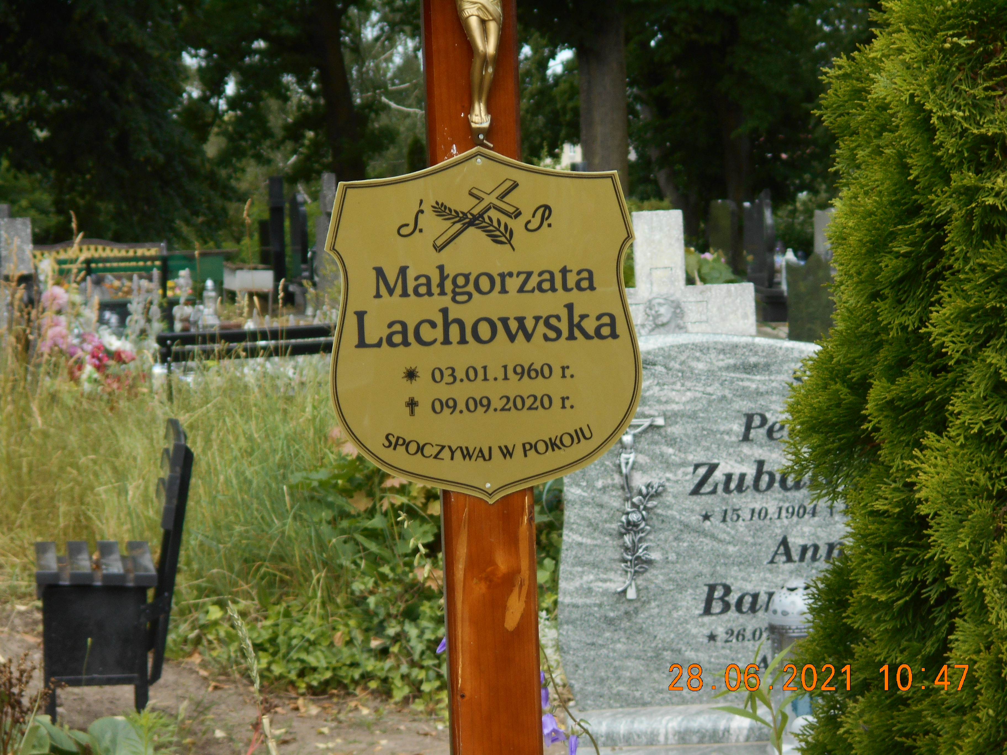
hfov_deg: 15.2
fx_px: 3782
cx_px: 504
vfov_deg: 11.4
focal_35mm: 130
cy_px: 378
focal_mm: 23
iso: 100
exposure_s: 1/125
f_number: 6.5
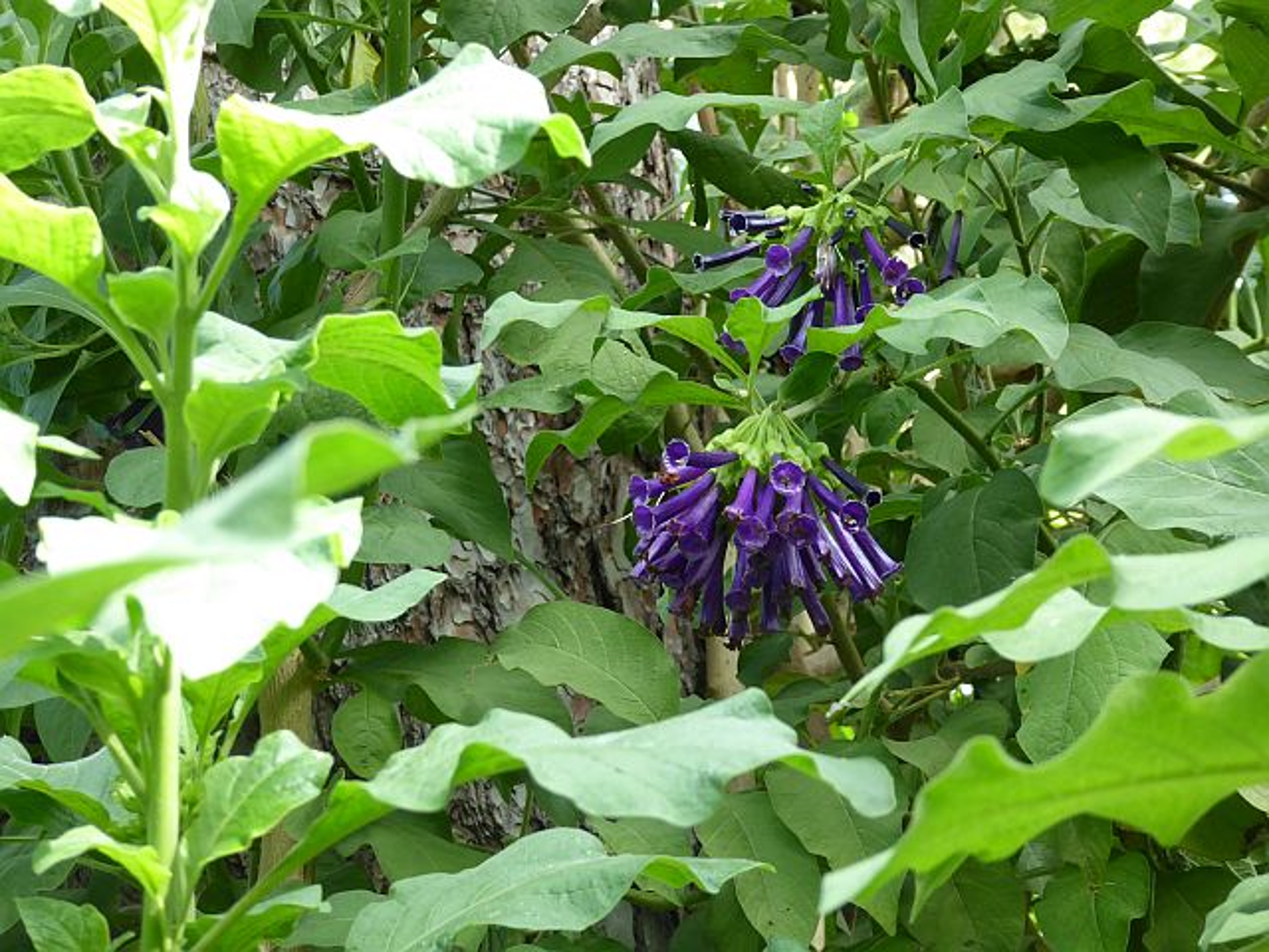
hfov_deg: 18.4
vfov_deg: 13.8
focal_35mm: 107
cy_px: 476
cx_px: 634
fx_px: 3923
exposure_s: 1/60
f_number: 5
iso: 250
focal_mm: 17.5
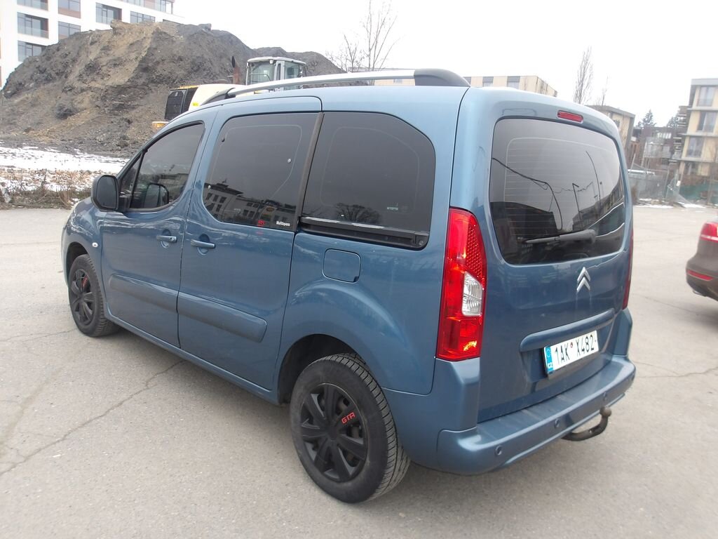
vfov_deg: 51.4
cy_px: 270
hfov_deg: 65.3
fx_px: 560
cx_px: 359
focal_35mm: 27
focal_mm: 4.9
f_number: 3
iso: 100
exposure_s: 1/43
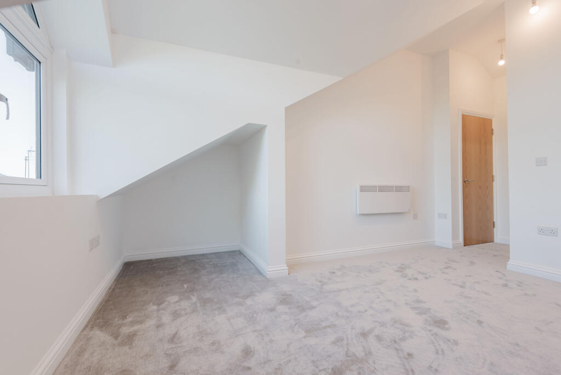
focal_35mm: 16
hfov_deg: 96.7
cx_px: 280
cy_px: 188
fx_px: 249
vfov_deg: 73.8
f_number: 8
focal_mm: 16
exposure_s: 1/40
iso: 100
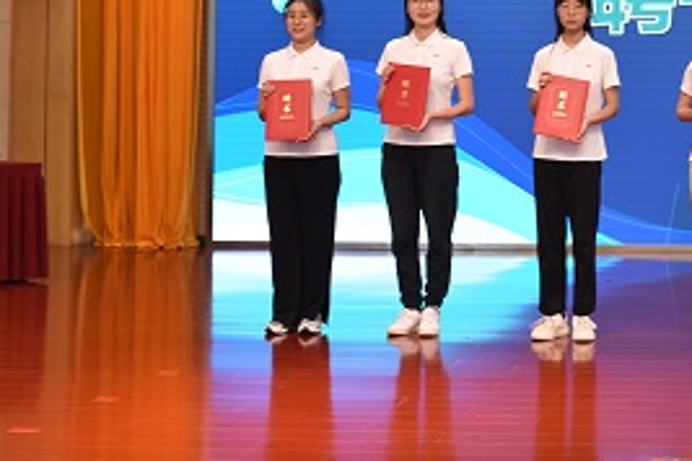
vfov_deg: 17.8
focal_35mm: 76
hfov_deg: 25.1
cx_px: 721
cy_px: 95
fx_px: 1461
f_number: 4
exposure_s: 1/30
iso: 250
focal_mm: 35
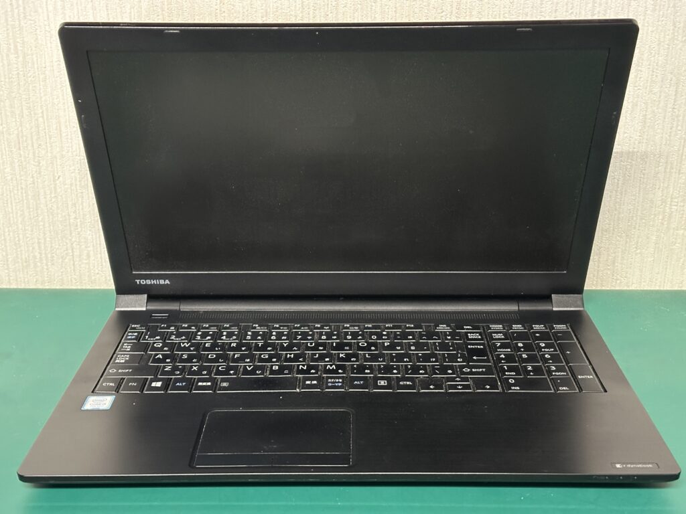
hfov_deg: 39.7
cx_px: 343
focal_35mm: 48
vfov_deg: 30.3
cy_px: 257
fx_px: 951
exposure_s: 1/20
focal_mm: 6.86
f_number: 1.78
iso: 640
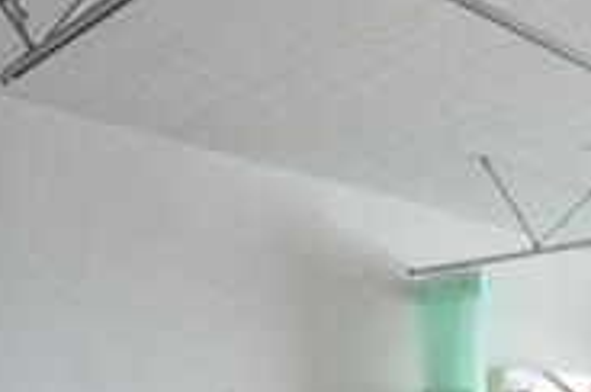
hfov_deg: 26.0
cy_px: 509
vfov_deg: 24.1
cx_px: 941
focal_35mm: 49
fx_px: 803
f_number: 8
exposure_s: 1/10
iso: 500
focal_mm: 15
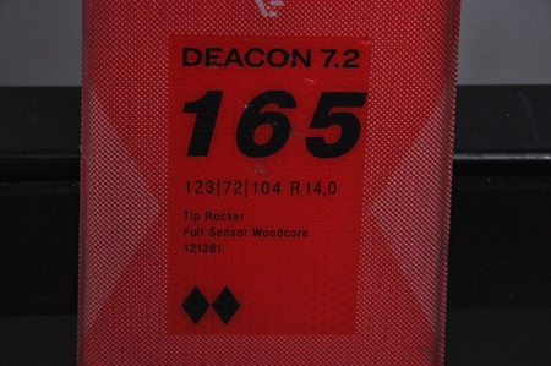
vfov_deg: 8.7
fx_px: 2408
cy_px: 183
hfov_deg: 13.1
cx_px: 276
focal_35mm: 158
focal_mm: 105
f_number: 9.5
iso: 3200
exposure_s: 1/125
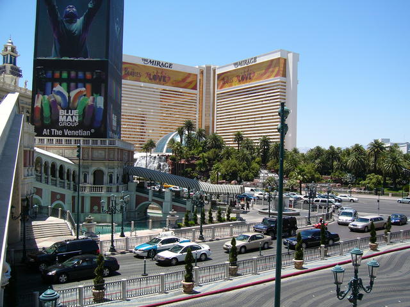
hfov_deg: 52.6
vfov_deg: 40.7
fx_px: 415
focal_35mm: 35
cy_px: 154
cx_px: 205
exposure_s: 1/125
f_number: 8
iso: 50
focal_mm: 5.8
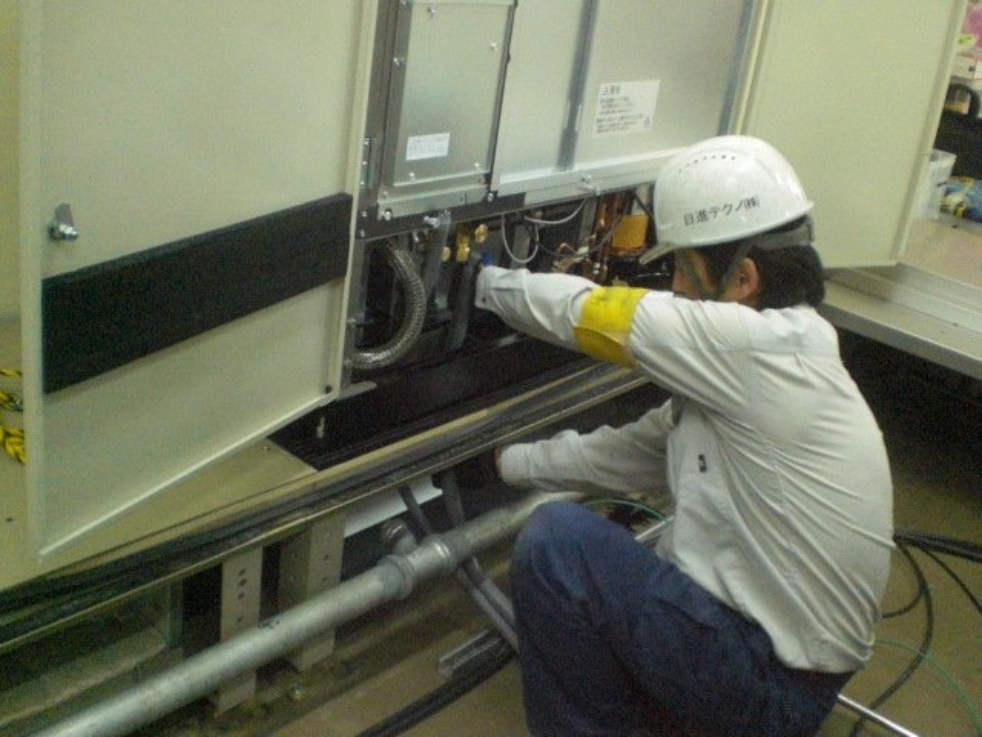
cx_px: 491
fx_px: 1078
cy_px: 368
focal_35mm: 38
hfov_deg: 49.0
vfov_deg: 37.7
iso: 800
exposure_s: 1/30
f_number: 3.1
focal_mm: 6.3
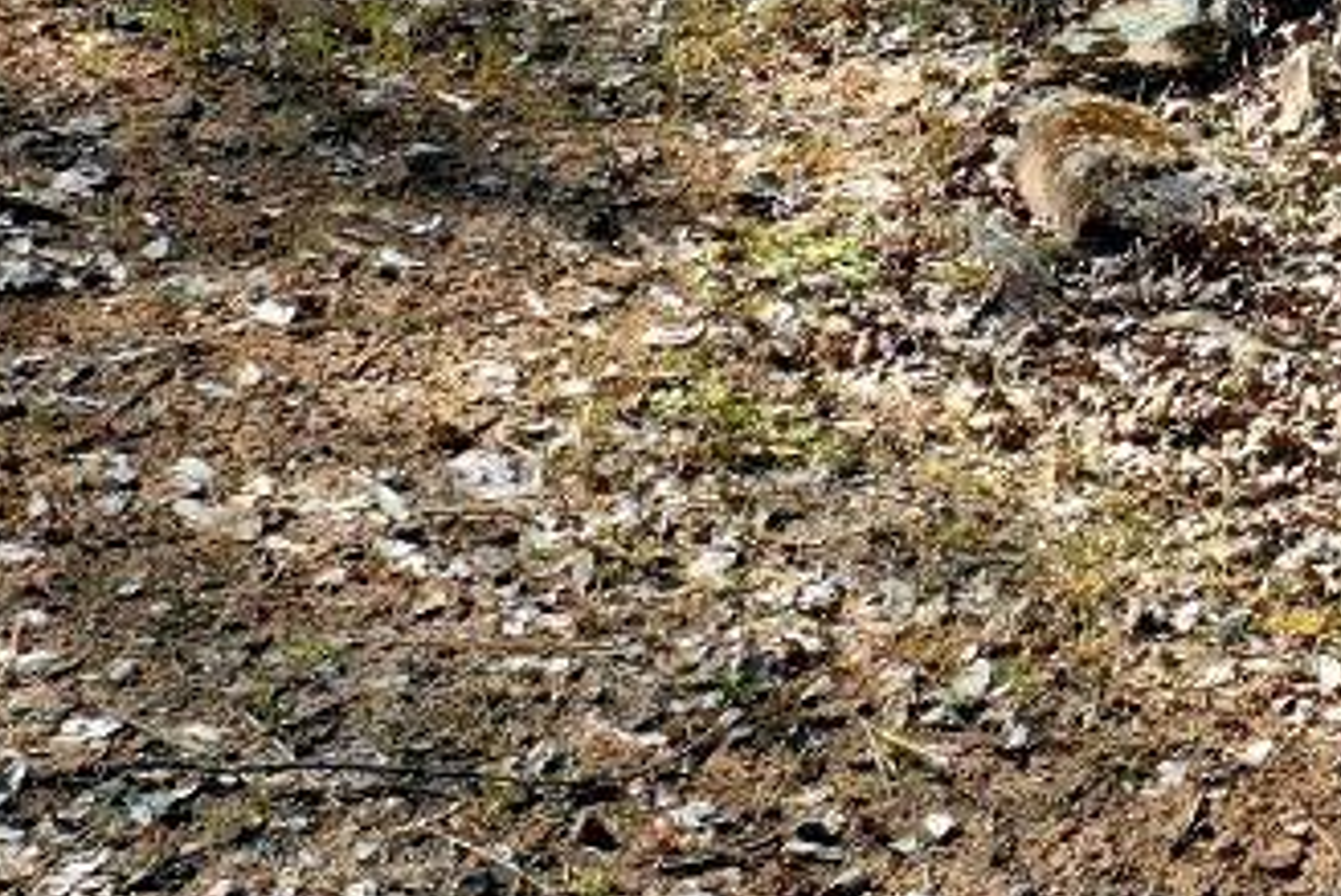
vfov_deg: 10.3
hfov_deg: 14.0
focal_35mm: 128
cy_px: -585
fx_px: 4770
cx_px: 2486
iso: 100
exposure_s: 1/400
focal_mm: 10.26
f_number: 5.6
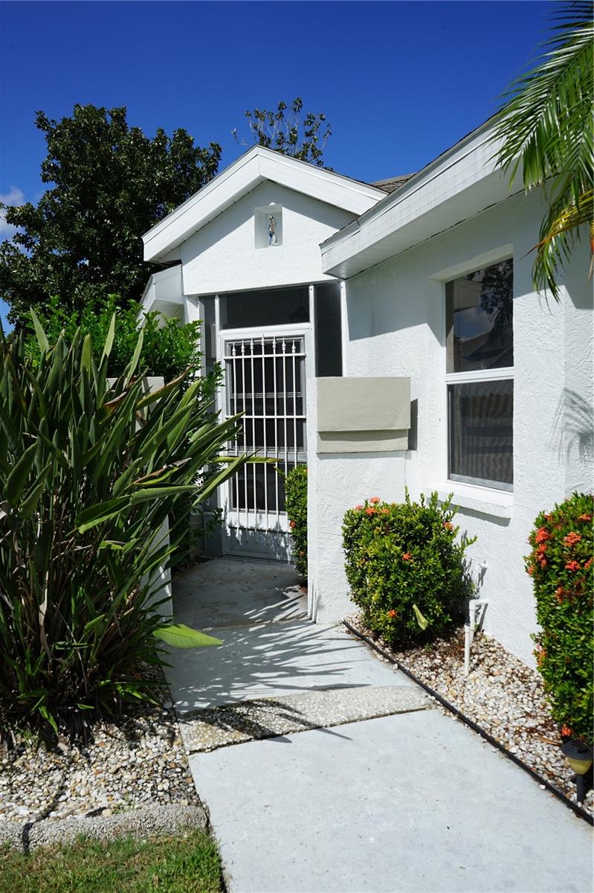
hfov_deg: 46.4
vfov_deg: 65.5
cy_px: 446
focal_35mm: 28
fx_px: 694
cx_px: 297
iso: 100
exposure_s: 1/160
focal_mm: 28
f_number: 14
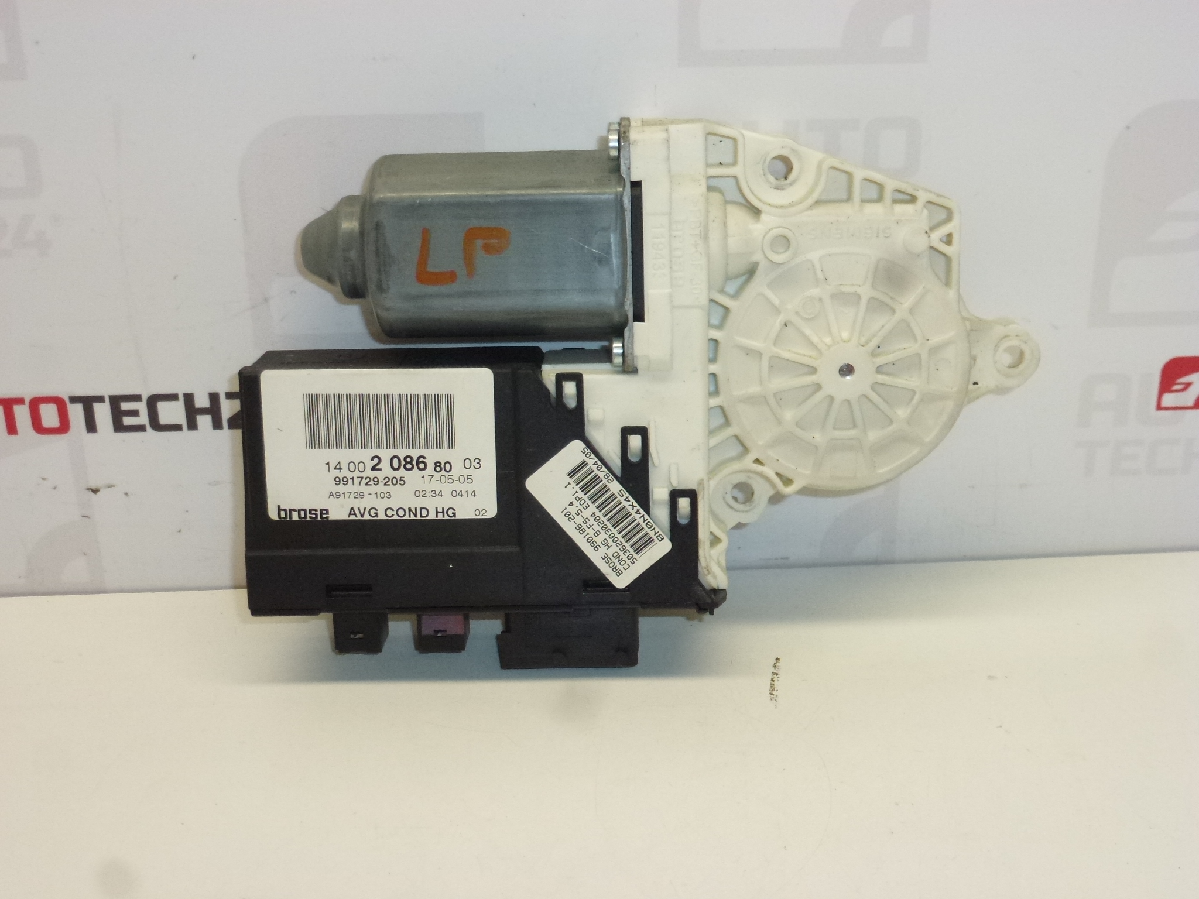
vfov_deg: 29.7
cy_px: 450
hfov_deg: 38.9
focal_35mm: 49
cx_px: 600
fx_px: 1697
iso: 400
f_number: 4.1
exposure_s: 1/200
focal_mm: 8.7
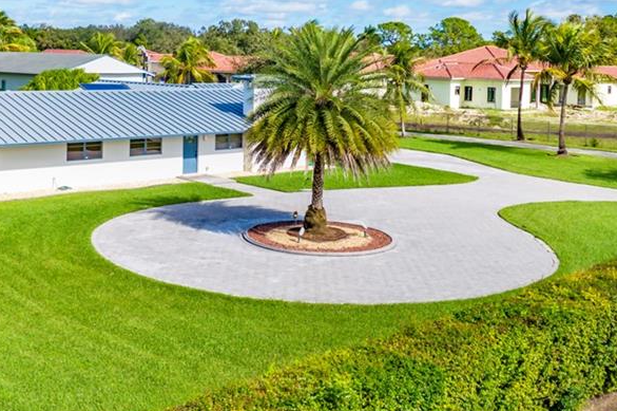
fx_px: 839
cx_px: 231
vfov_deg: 26.9
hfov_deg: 40.1
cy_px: 71
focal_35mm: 49
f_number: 2.8
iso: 100
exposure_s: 1/1600
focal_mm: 10.26
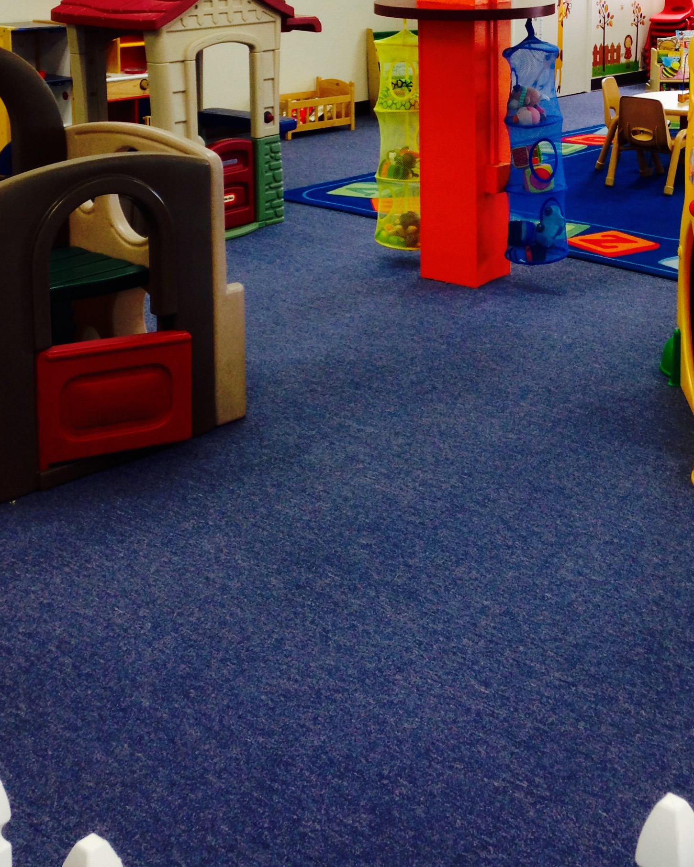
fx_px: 1489
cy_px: 103
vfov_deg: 31.1
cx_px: 463
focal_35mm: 58
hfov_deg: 26.1
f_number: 2.4
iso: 50
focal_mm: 4.12
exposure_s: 1/20
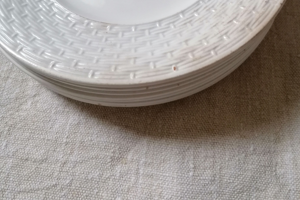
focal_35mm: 38
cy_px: 37
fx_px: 317
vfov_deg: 33.9
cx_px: 152
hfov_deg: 50.7
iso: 400
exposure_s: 1/33.3
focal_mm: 4.75
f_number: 1.8
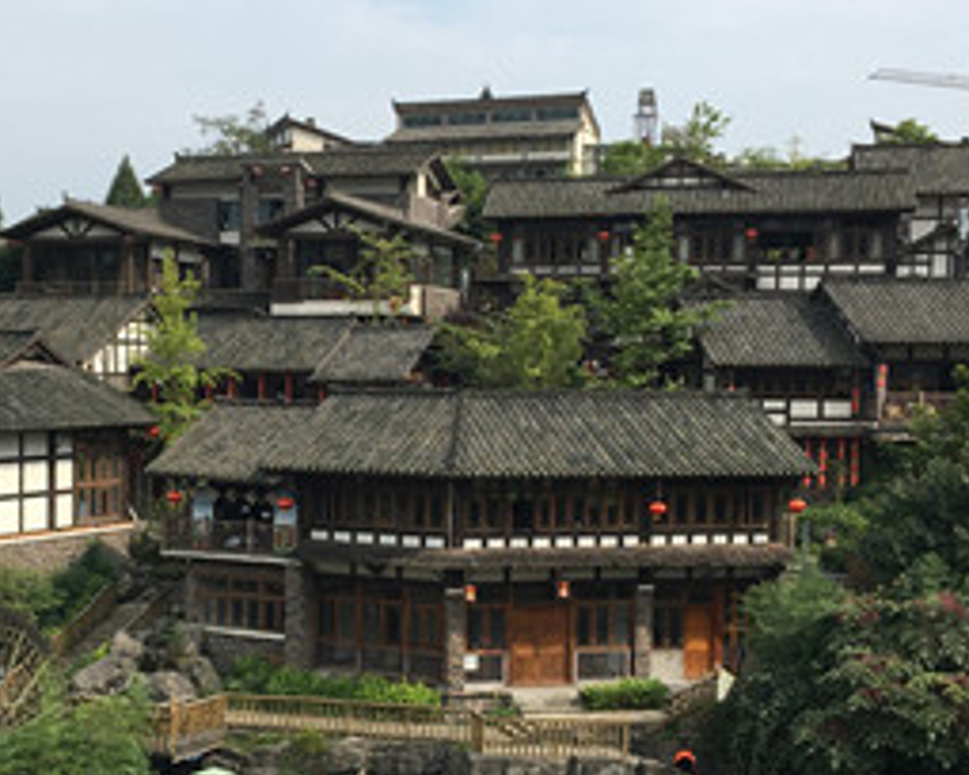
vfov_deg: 25.0
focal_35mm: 61
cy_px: 444
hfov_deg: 30.6
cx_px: 285
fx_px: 1749
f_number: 2.2
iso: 25
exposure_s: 1/1399
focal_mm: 4.15
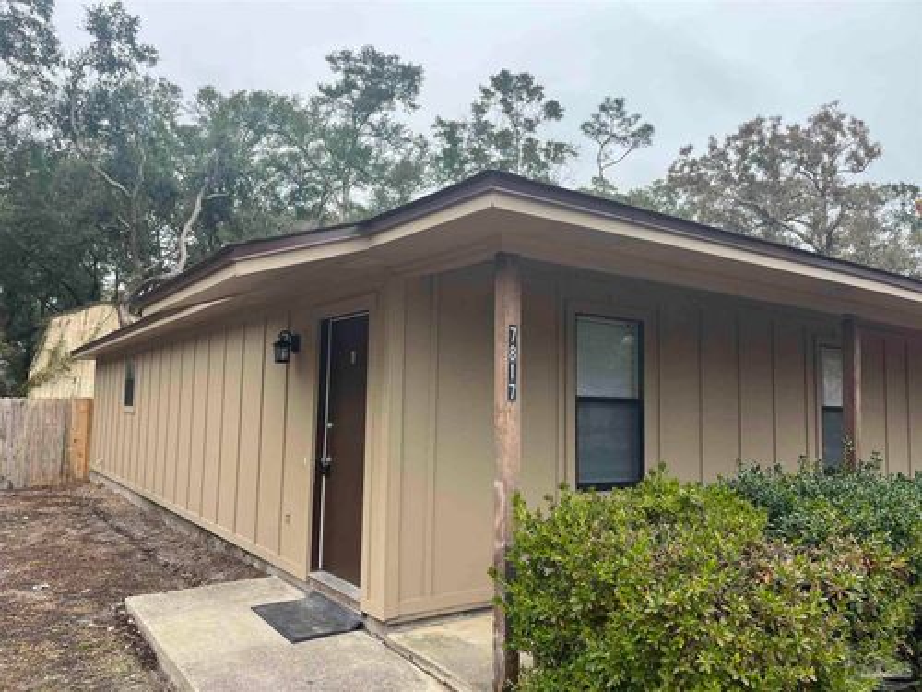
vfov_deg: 53.1
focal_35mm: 26
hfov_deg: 67.3
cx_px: 461
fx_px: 693
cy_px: 346
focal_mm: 5.1
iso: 50
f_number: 1.6
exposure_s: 1/122
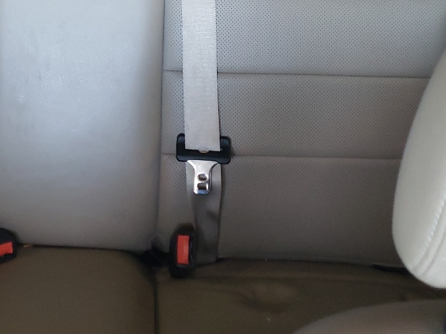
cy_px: -61
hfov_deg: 30.4
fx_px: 812
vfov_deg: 21.7
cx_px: 137
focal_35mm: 63
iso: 193
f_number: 1.5
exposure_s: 1/60.2
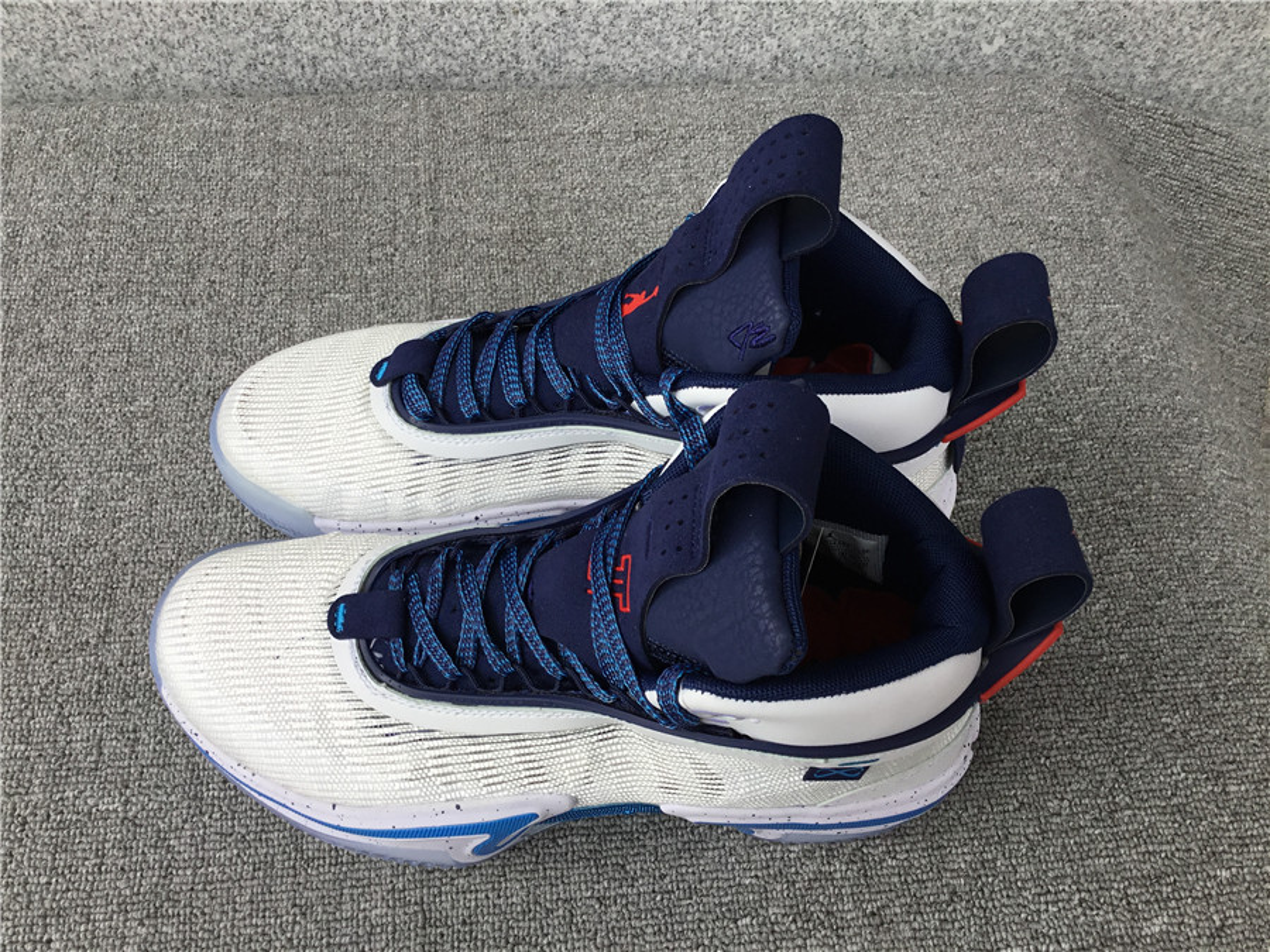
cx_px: 635
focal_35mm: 31
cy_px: 476
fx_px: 1137
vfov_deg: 45.4
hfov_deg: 58.4
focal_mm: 3.3
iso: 25
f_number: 2.4
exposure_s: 1/176
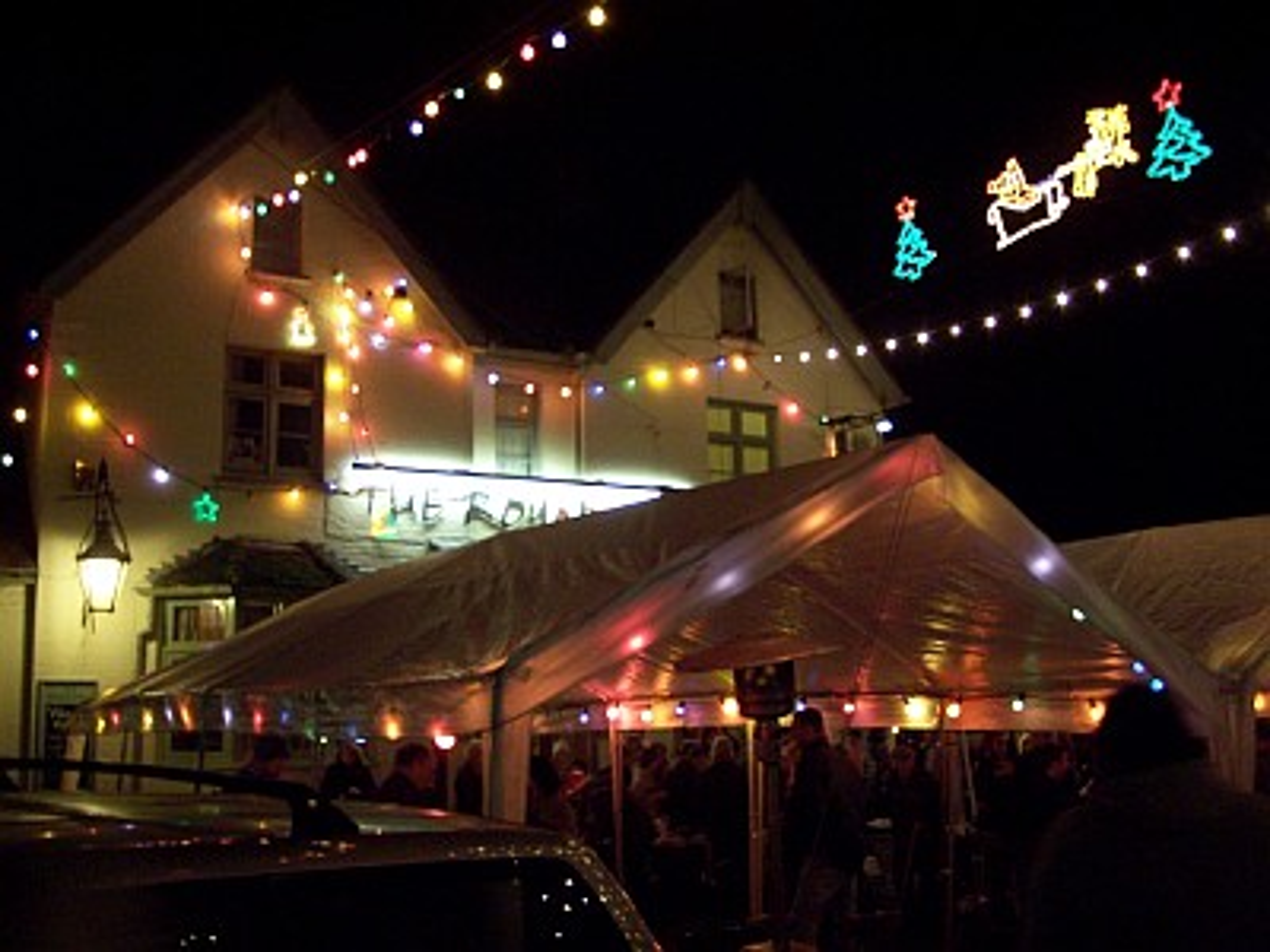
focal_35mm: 38
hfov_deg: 49.0
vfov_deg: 37.7
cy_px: 476
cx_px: 635
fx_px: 1394
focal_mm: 6.3
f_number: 2.8
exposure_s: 1/8
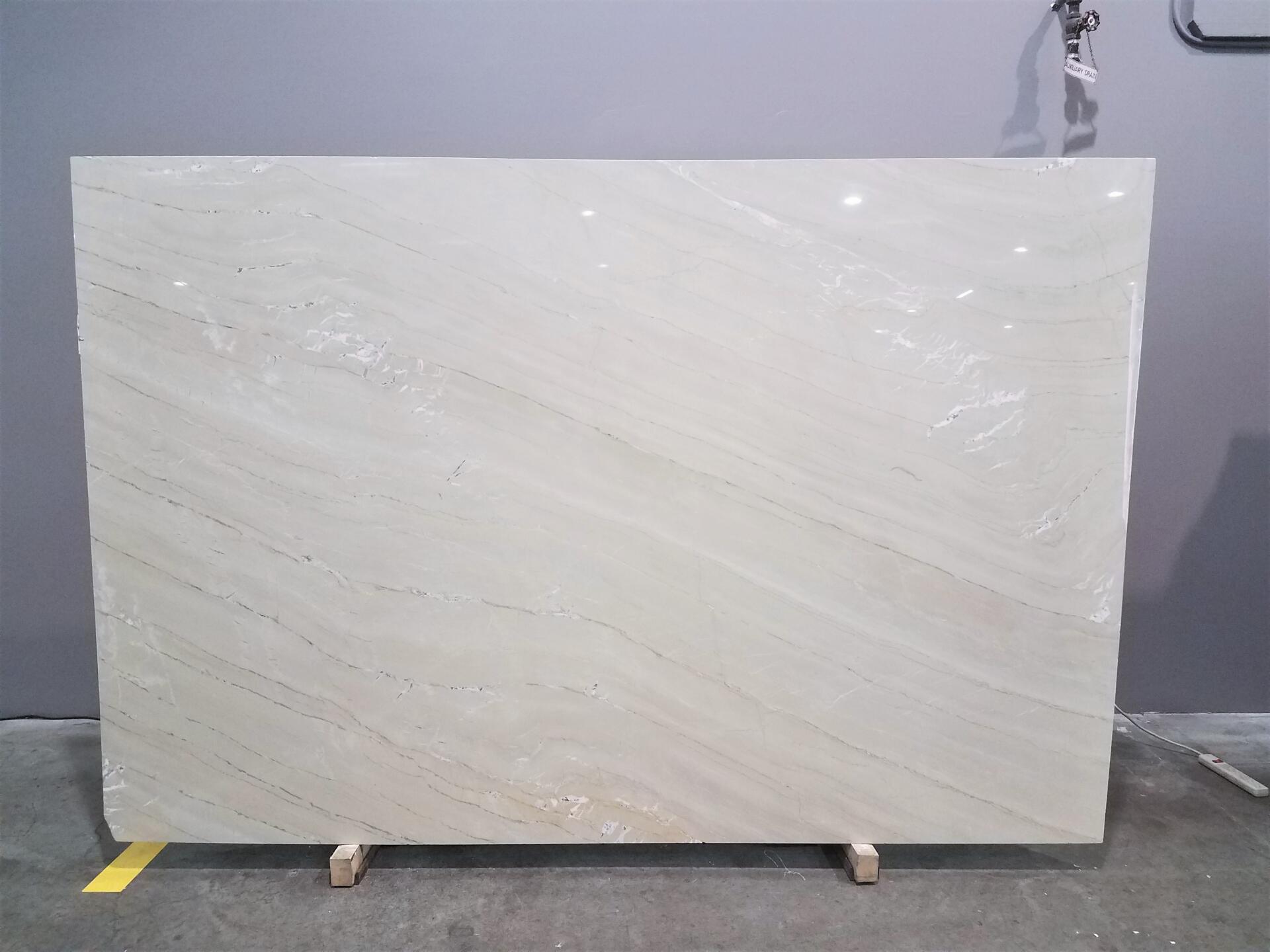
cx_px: 635
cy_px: 476
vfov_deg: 53.1
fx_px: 954
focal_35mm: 26
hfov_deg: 67.3
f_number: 1.7
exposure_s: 1/60
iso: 160
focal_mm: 4.2
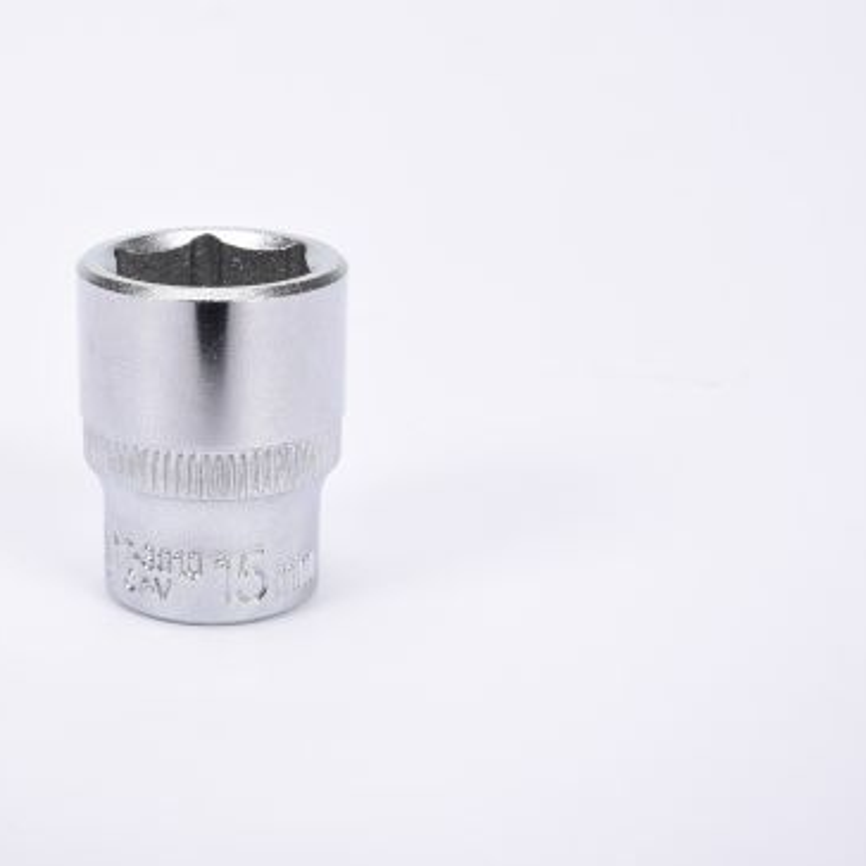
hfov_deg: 18.0
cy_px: 433
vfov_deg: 18.1
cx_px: 220
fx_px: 2717
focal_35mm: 96
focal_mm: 50
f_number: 16
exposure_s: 1/125
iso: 250
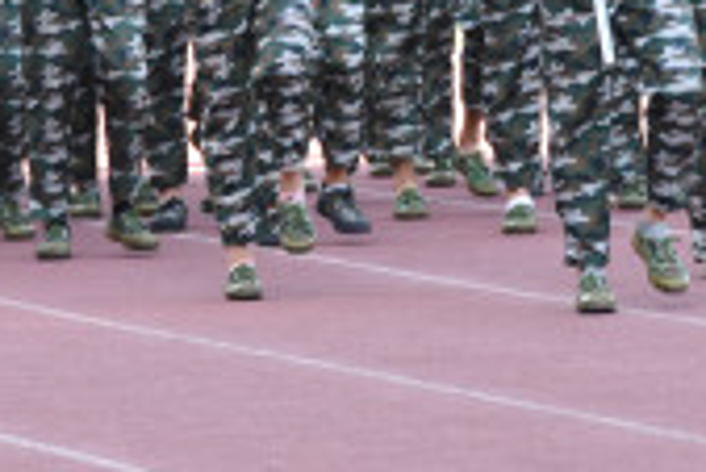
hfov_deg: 3.4
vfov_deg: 2.3
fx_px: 11747
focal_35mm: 598
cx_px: 230
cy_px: -98
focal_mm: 135
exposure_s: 1/200
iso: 400
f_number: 5.6
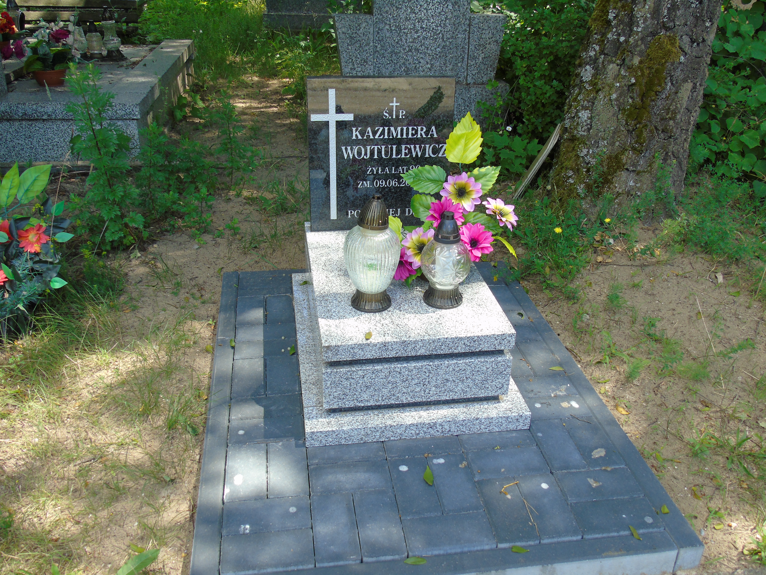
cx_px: 383
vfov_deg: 48.2
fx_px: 642
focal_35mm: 29
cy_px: 288
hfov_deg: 61.7
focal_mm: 5.2
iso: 80
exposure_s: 1/125
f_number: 3.6
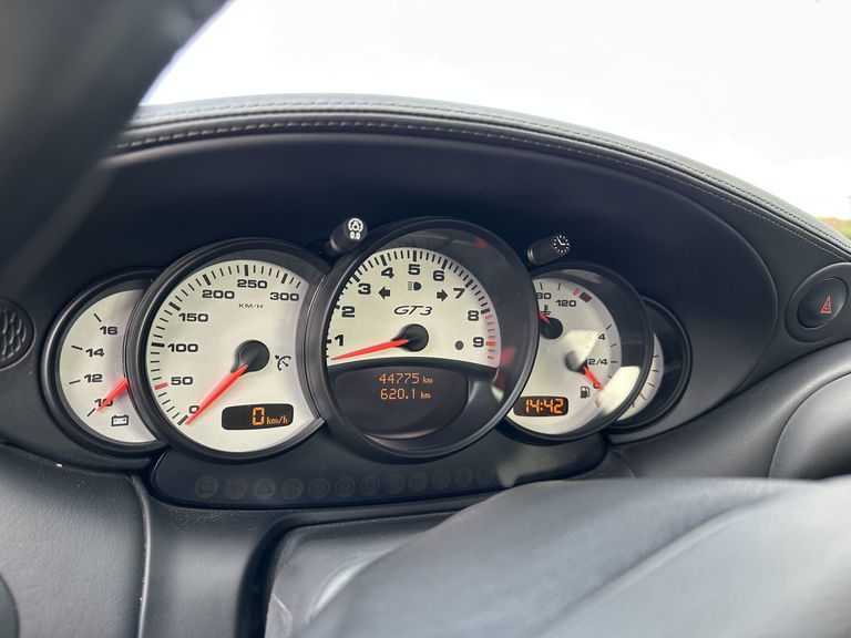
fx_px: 590
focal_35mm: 24
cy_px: 319
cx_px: 426
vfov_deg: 56.8
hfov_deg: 71.6
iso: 100
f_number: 1.78
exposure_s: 1/121
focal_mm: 6.86
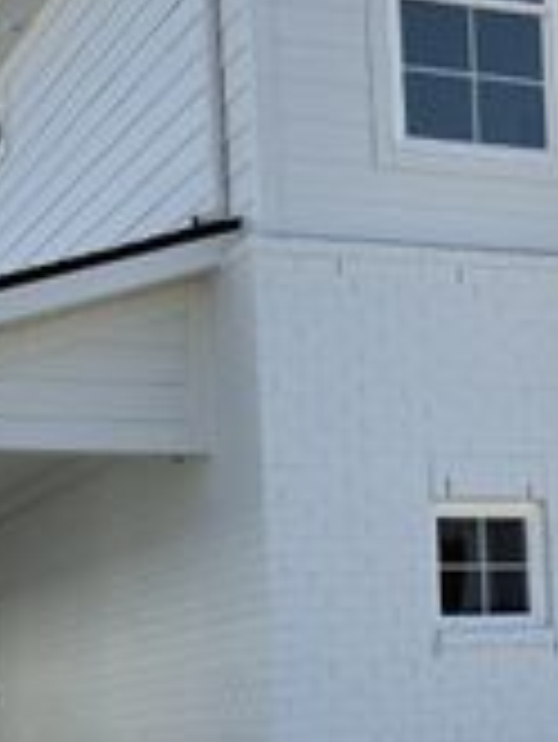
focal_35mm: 97
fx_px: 2082
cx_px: 590
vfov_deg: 20.0
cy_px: 596
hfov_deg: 14.9
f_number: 1.78
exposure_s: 1/4405
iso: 80
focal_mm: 6.76
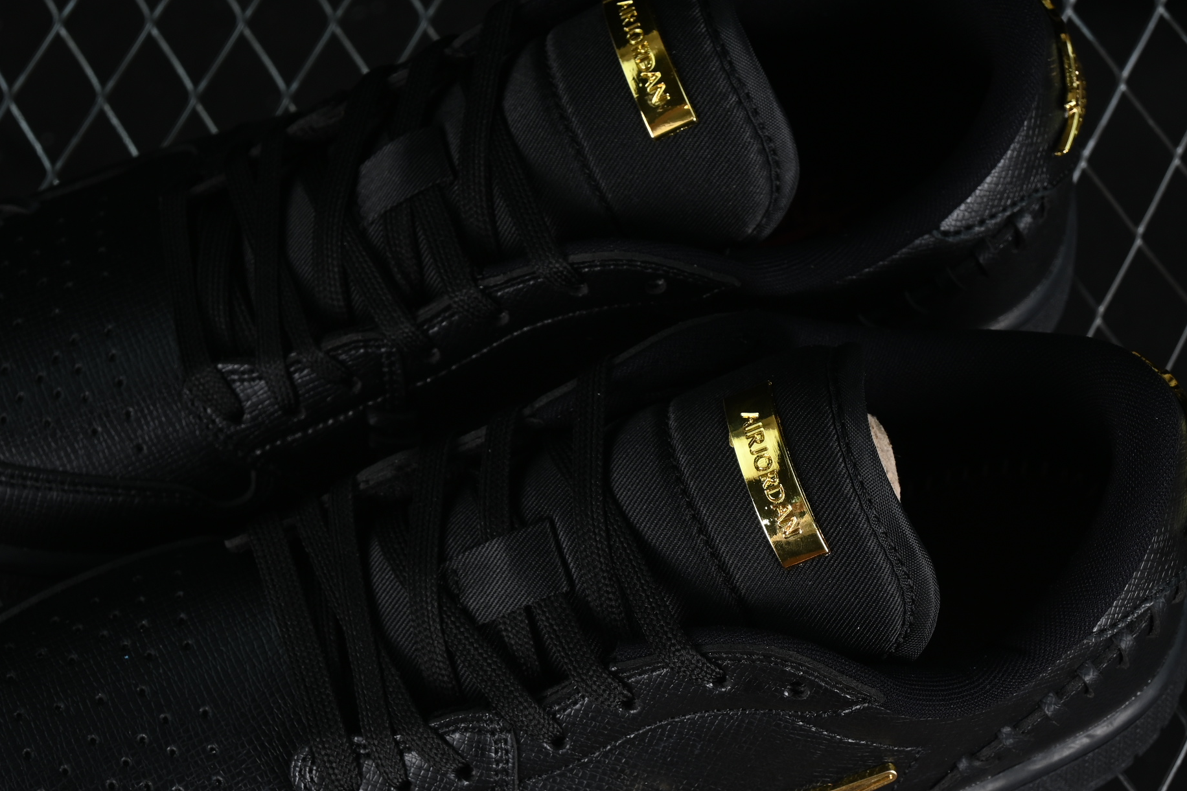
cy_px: 511
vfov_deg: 12.0
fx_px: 3758
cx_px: 518
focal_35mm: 114
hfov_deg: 17.9
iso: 160
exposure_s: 1/40
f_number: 6.3
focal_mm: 50
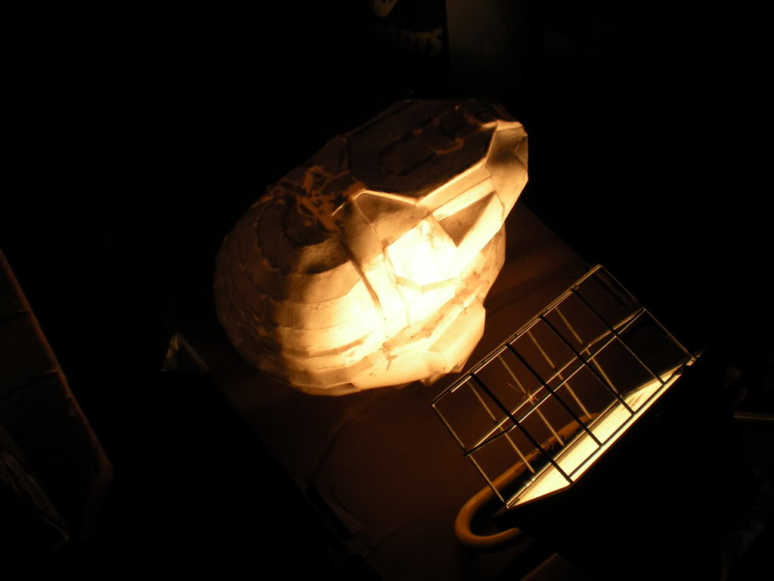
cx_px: 387
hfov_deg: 49.0
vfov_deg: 37.7
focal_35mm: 38
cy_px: 290
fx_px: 850
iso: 64
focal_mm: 6.3
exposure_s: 1/142
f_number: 4.6
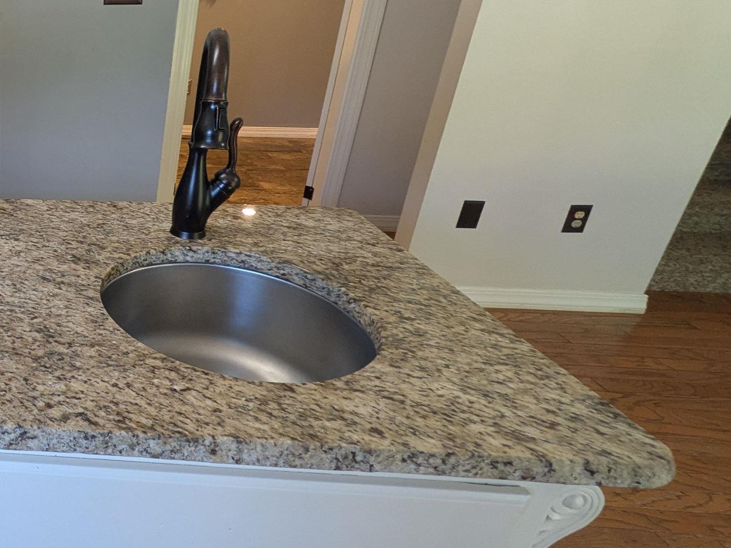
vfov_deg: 47.9
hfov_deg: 48.7
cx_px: -24
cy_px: 219
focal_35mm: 29
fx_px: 612
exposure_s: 1/30
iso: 168
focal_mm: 1.83
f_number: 2.2
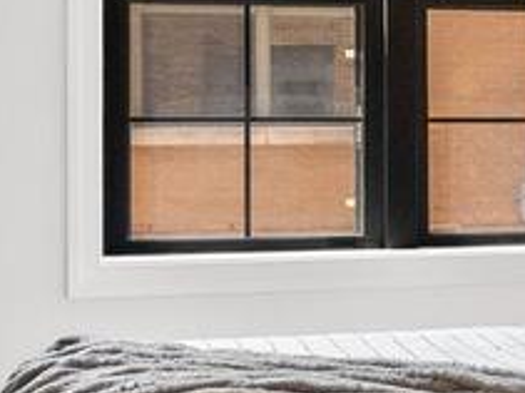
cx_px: 552
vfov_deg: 14.1
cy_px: 163
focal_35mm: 105
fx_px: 1592
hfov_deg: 18.2
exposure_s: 1/15
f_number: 8
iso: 640
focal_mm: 16
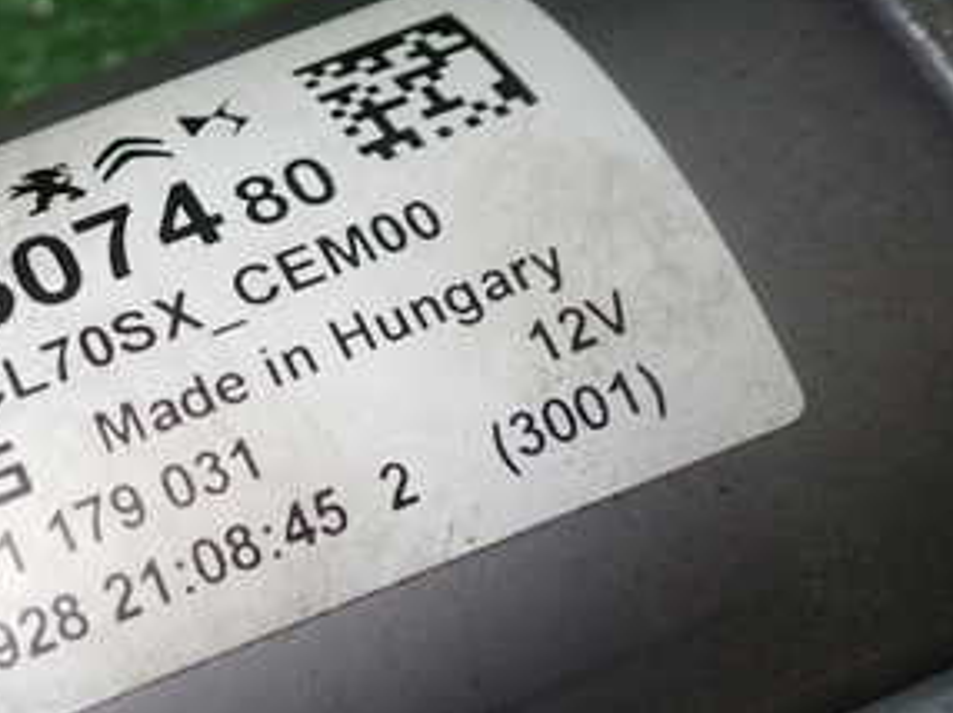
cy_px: 327
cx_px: 67
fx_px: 1733
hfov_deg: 29.3
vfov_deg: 23.2
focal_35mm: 63
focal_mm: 5.4
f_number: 2.3
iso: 125
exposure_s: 1/60
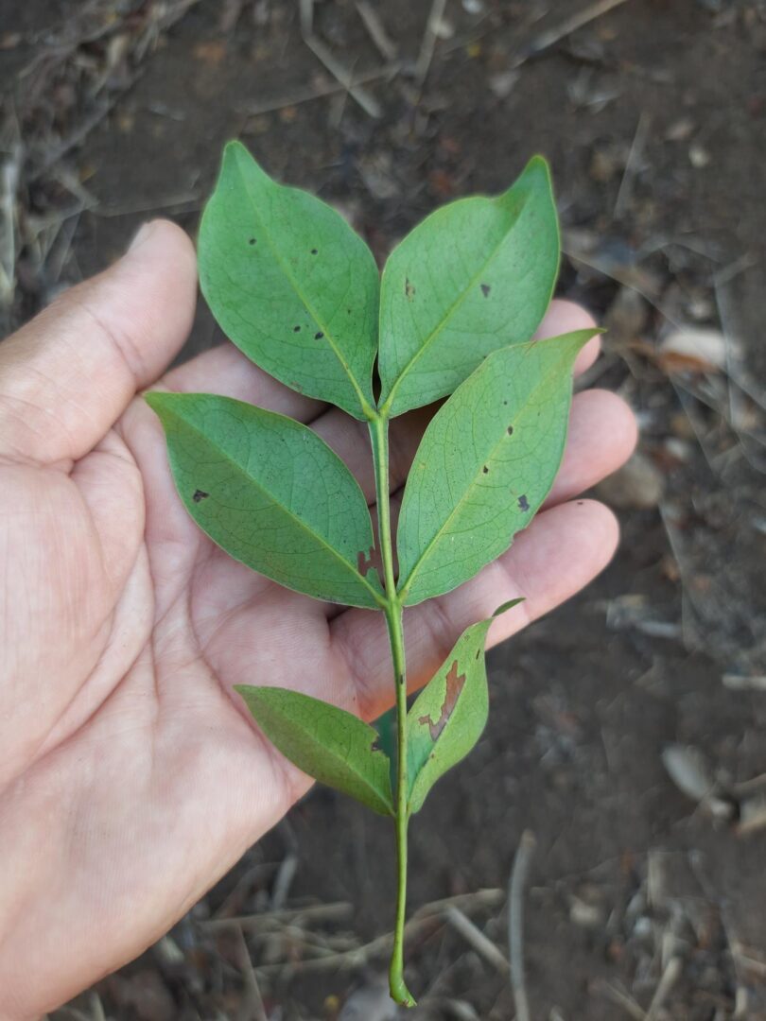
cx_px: 383
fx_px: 708
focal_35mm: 24
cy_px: 510
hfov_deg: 56.8
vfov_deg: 71.6
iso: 40
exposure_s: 1/60
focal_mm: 5.23
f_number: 1.8
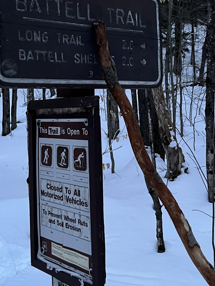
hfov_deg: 28.0
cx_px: 84
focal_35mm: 52
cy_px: 97
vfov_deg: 36.5
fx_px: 431
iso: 640
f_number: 1.5
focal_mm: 5.7
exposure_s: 1/40
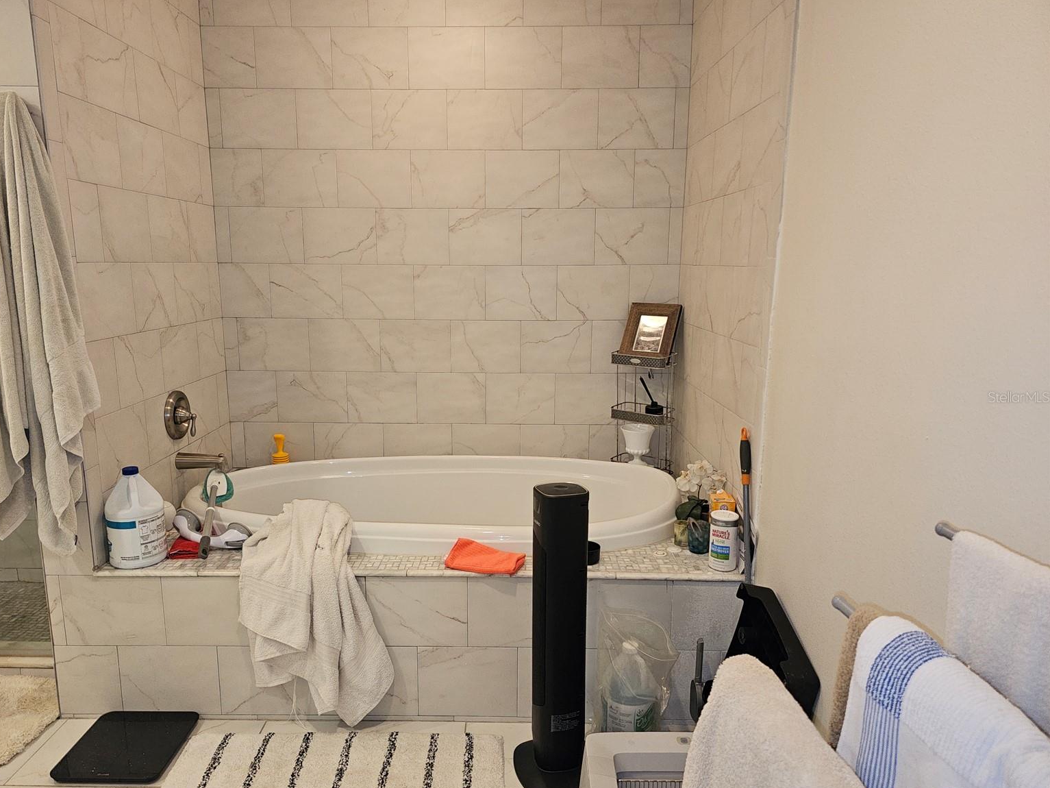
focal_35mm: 24
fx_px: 728
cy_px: 397
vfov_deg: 56.8
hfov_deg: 71.6
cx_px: 505
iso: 100
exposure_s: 1/60
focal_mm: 6.3
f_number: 1.7
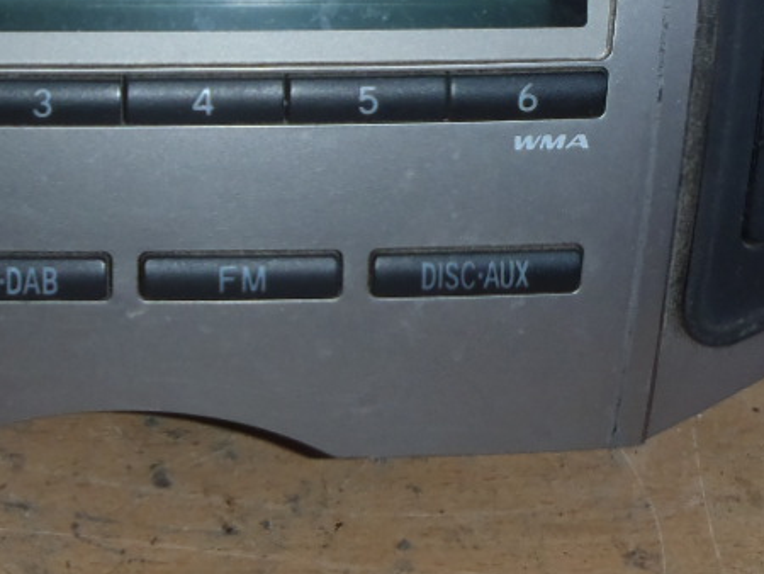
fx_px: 2385
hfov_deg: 18.0
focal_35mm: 108
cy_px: -144
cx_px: 122
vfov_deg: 13.3
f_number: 4.6
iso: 100
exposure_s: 1/40
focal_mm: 6.83
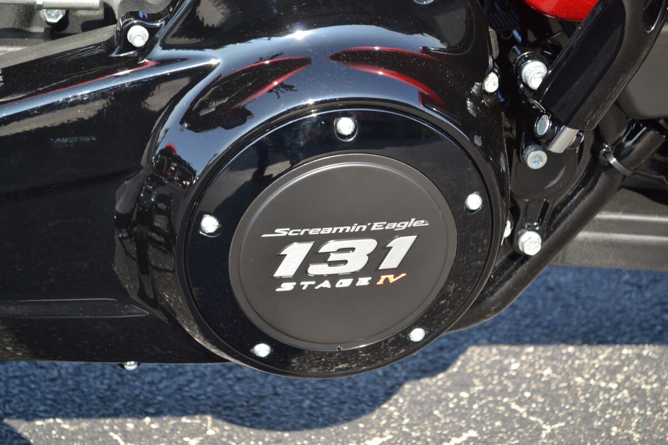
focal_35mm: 82
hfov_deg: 24.6
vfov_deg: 16.6
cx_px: 334
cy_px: 222
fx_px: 1531
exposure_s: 1/125
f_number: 5.6
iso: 160
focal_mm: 55
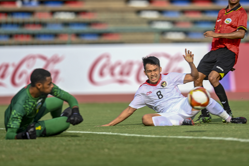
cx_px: 124
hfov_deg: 5.2
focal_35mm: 400
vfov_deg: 3.4
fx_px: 2766
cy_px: 83
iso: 100
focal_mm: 400
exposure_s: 1/1250
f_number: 2.8
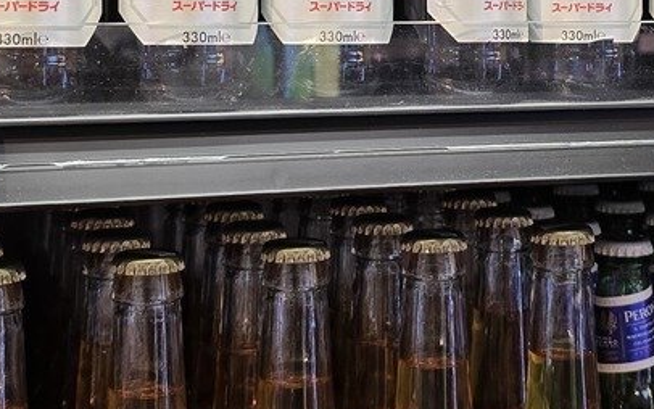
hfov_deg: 24.4
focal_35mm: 84
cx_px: 462
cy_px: 6
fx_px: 1498
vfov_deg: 15.3
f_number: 1.7
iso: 160
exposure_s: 1/100
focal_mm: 6.3
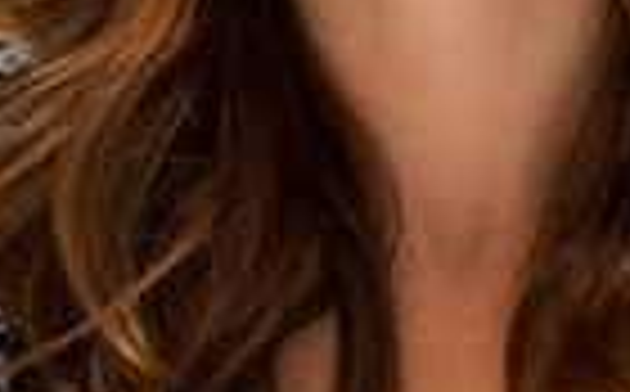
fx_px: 7748
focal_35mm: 452
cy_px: -162
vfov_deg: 2.9
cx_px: 448
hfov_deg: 4.7
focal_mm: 155
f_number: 5.6
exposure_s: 1/80
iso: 800
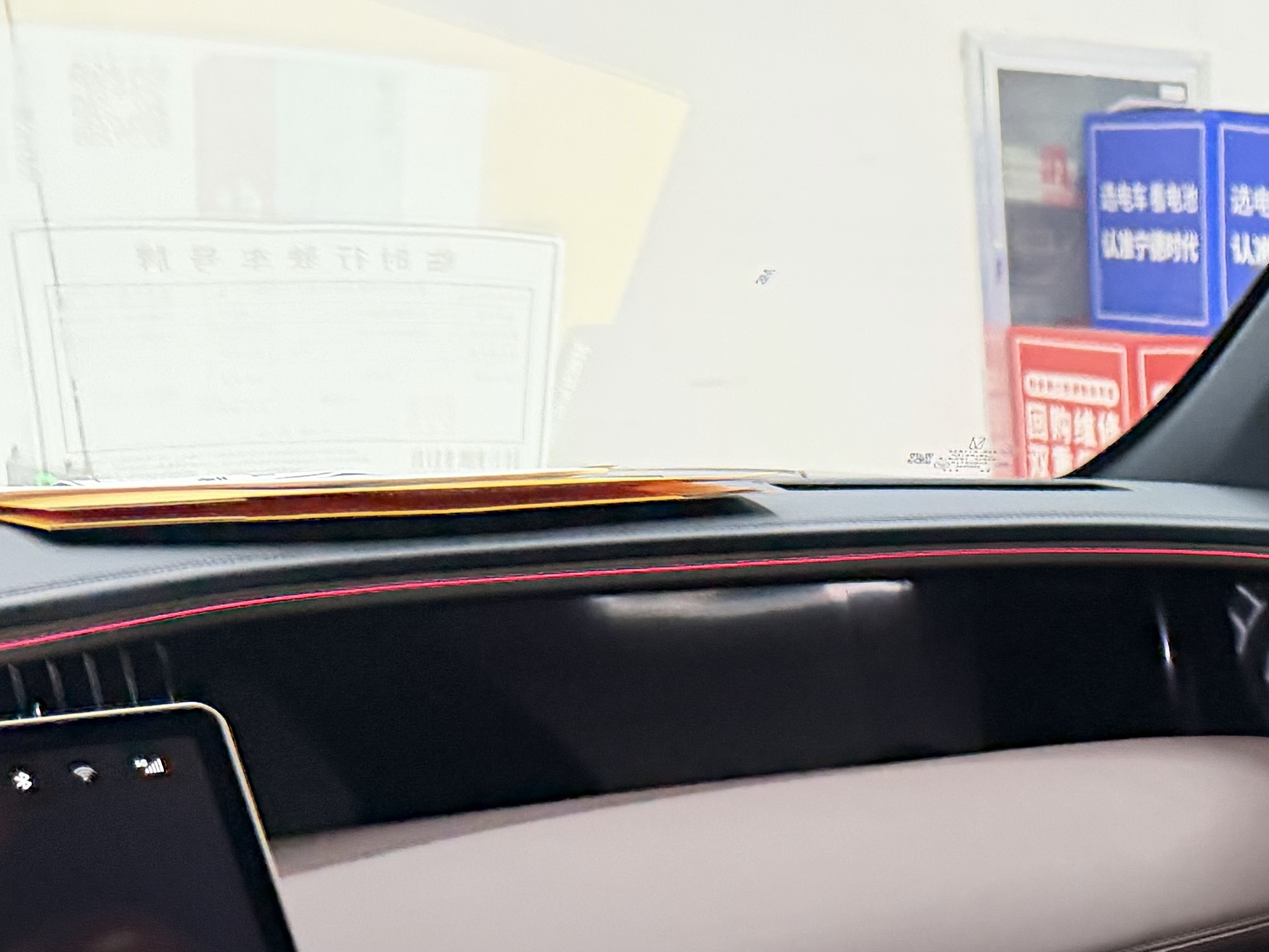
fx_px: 2456
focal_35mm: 67
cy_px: 1121
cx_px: 1635
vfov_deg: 20.6
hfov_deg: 25.2
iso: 400
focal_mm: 6.76
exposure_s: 1/49
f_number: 1.78
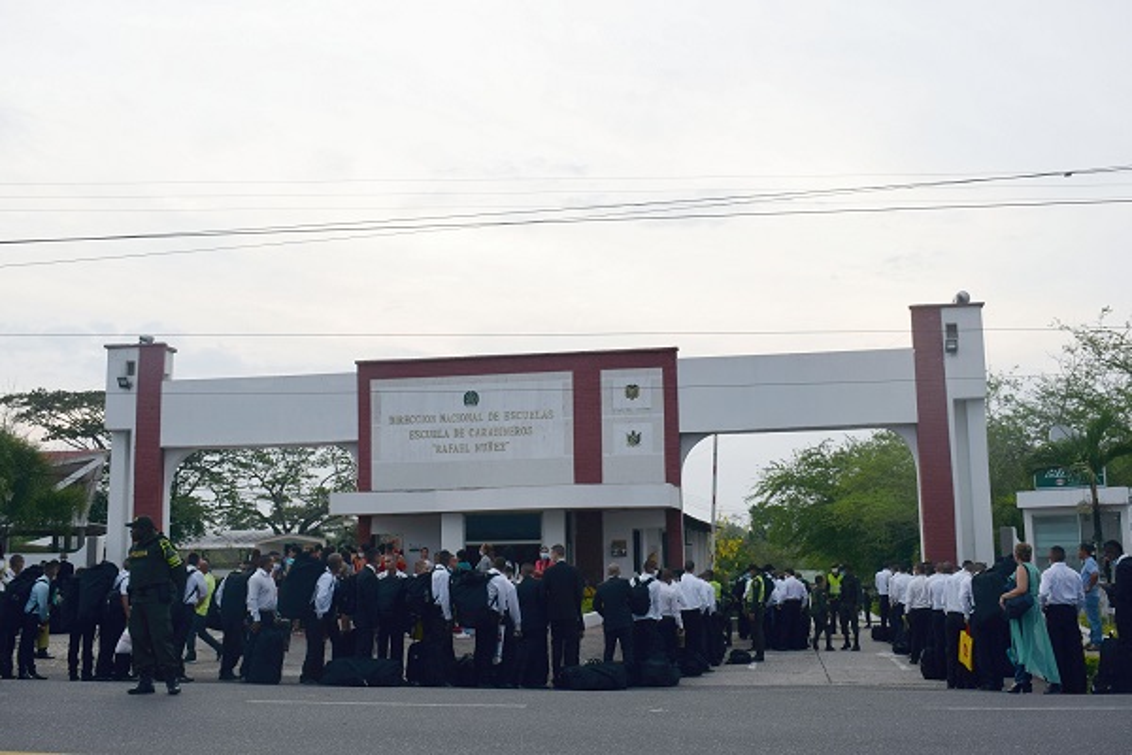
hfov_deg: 53.1
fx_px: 1132
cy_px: 378
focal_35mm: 36
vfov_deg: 36.9
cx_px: 566
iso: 280
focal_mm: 24
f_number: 8
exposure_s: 1/250
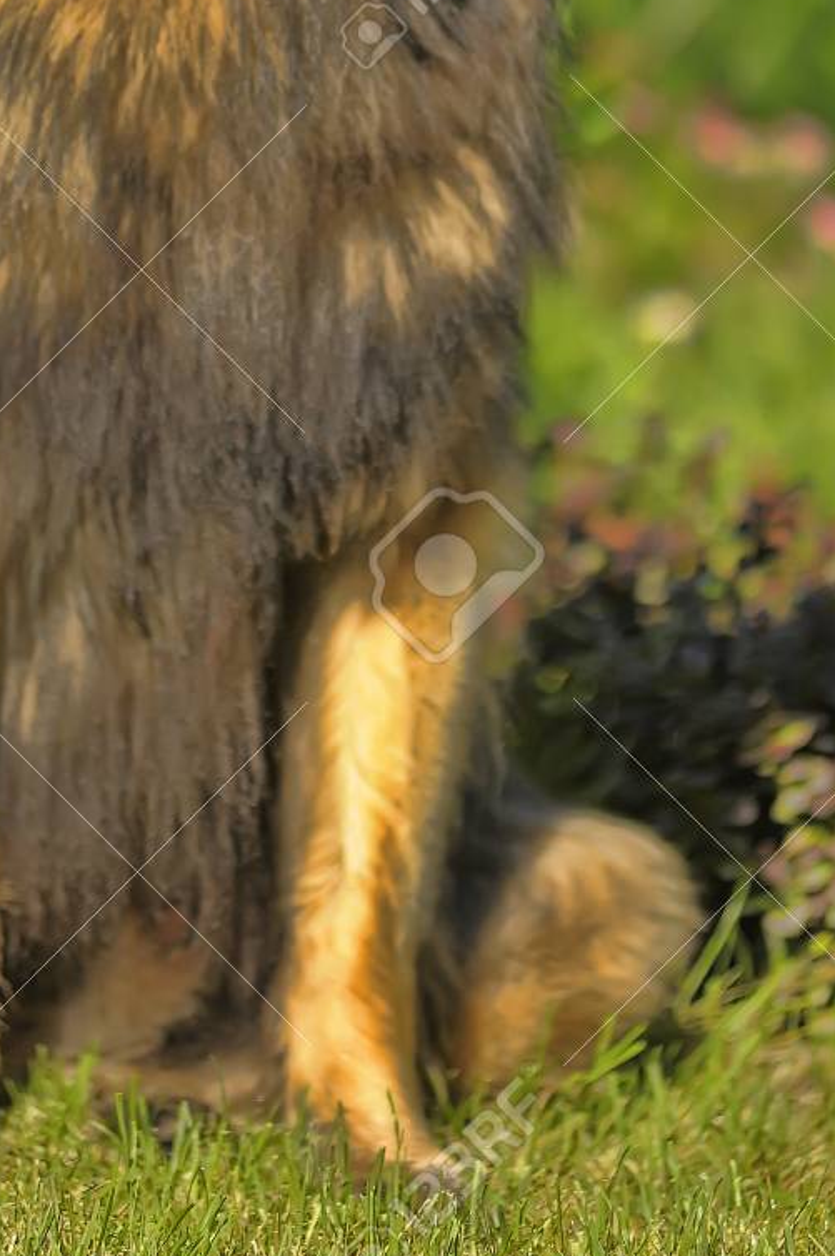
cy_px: 257
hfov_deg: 4.0
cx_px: 386
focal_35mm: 345
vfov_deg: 6.0
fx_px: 12030
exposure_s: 1/1250
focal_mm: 200
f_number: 3.2
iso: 200
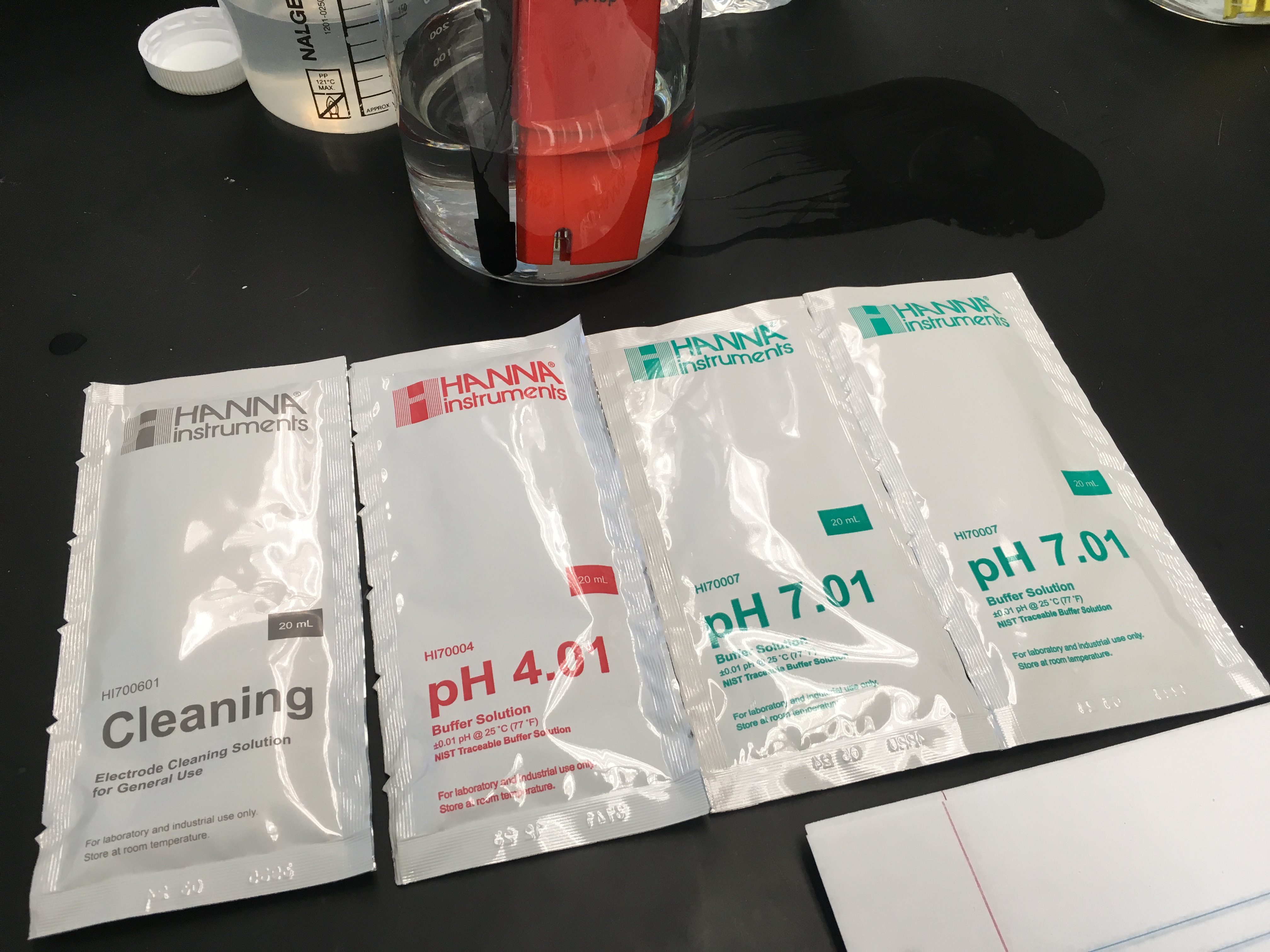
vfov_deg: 48.2
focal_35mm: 29
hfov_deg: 61.7
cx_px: 635
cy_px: 476
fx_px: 1064
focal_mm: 4.15
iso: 25
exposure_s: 1/30
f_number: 2.2
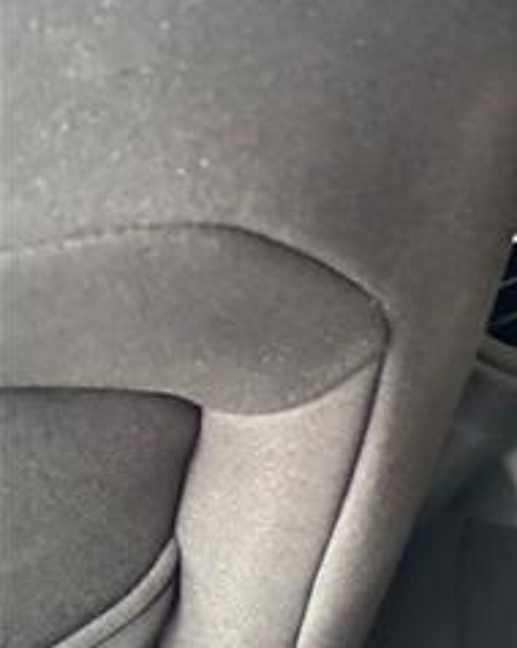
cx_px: 868
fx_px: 2413
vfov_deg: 15.2
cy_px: 496
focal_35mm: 126
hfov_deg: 11.5
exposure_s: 1/29
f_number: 1.78
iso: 800
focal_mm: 6.76
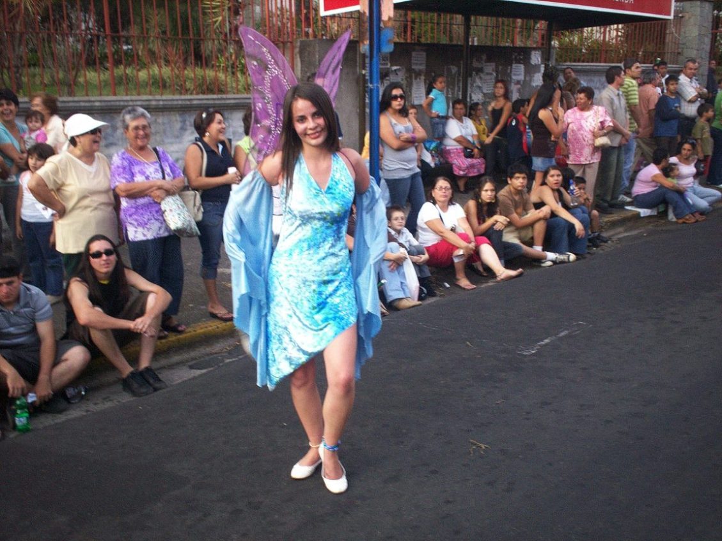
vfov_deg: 39.7
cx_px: 361
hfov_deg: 51.3
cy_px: 270
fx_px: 751
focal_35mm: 36
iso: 140
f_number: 4.5
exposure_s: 1/47.5
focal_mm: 6
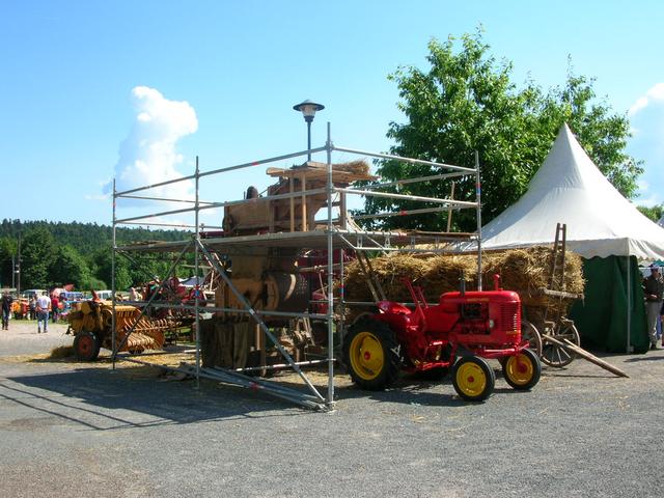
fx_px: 671
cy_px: 249
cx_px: 332
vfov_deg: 40.7
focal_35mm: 35
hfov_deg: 52.6
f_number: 5.6
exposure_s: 1/199
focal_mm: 5.8
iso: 50
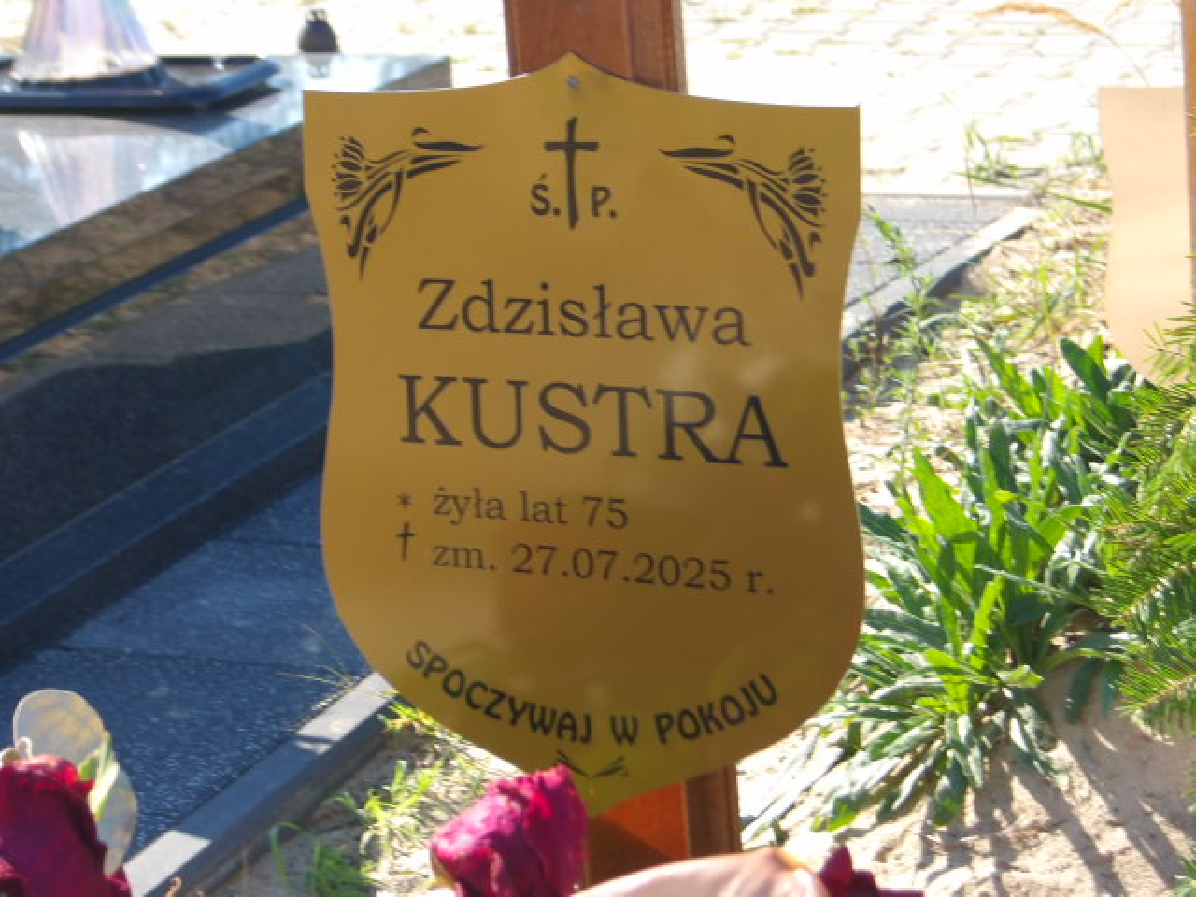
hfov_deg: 18.2
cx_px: 598
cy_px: 448
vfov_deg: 13.7
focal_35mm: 108
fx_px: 3731
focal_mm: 19.6
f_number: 6.6
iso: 100
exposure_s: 1/106
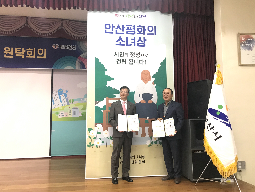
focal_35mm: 28
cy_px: 96
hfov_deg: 63.4
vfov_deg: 49.7
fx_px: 206
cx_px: 128
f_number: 1.8
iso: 40
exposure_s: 1/30
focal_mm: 3.99
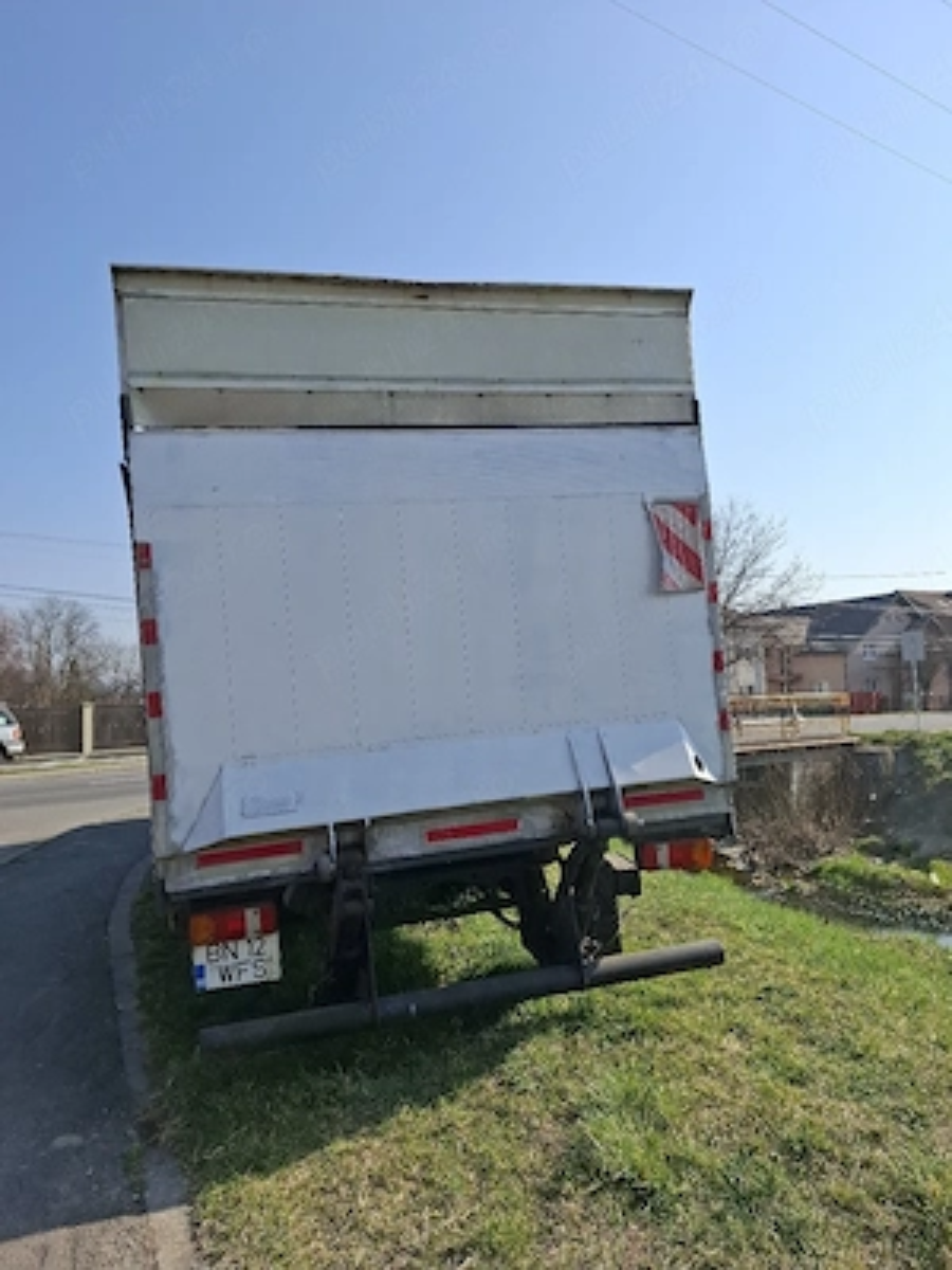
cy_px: 635
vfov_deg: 73.9
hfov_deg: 58.9
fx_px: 843
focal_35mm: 23
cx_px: 476
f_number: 1.8
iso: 50
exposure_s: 1/2500
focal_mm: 5.54
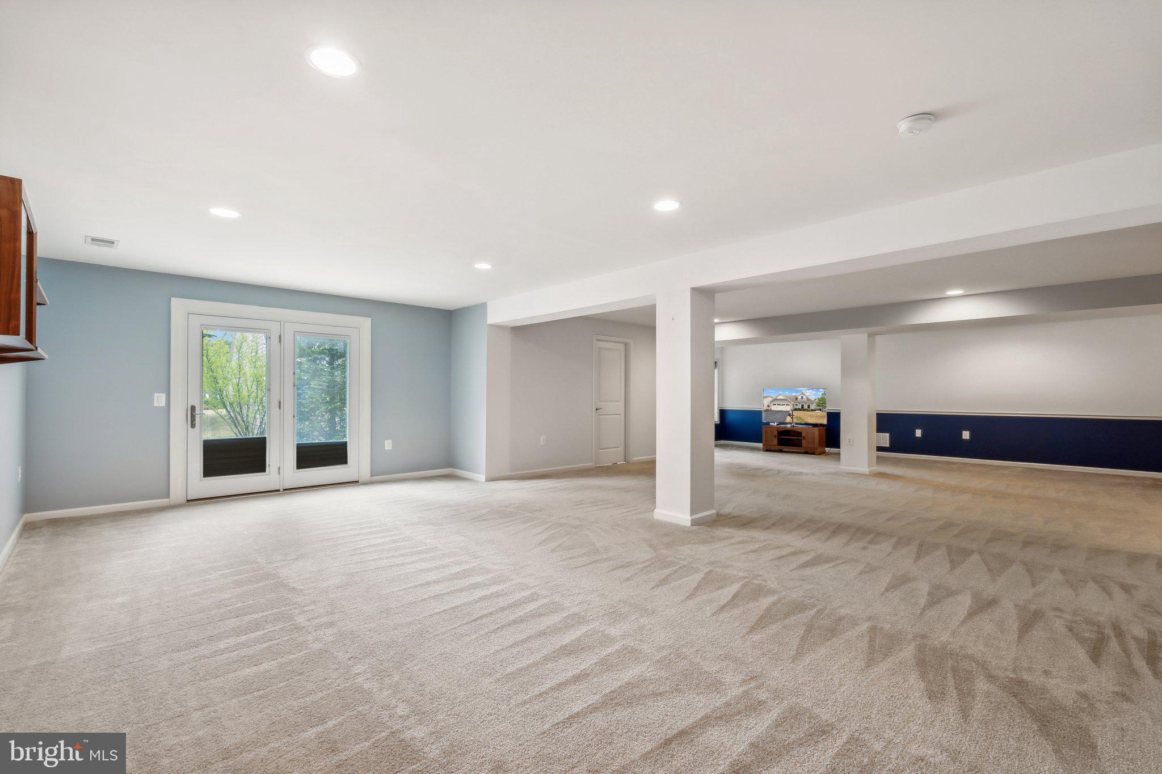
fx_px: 516
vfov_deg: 73.7
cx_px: 581
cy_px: 387
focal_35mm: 16
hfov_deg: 96.7
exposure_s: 1/3.33
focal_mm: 16
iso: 200
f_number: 8
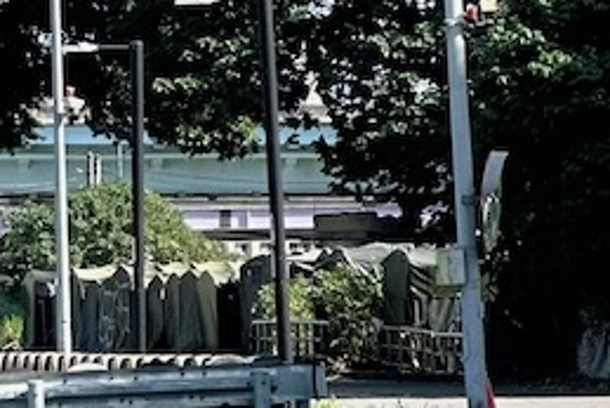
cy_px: -118
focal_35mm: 396
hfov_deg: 5.1
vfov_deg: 3.5
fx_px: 6713
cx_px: -478
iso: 32
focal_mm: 9
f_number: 2.8
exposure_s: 1/567
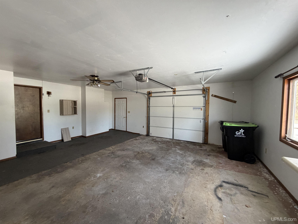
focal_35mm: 14
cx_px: 149
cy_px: 112
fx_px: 121
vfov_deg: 85.7
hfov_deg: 102.1
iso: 320
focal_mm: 2.22
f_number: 2.2
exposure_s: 1/86
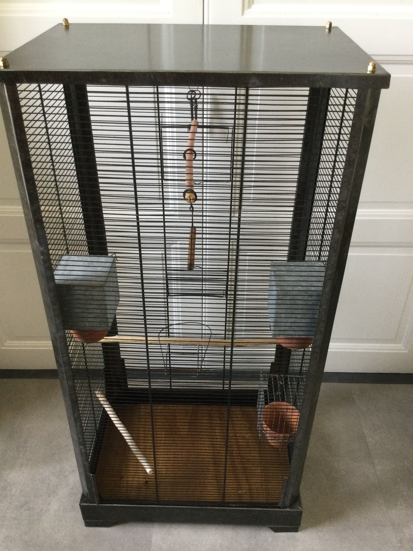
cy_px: 276
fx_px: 493
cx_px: 206
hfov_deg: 45.4
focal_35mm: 31
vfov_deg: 58.4
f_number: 2.4
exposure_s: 1/33
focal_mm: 3.3
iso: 160
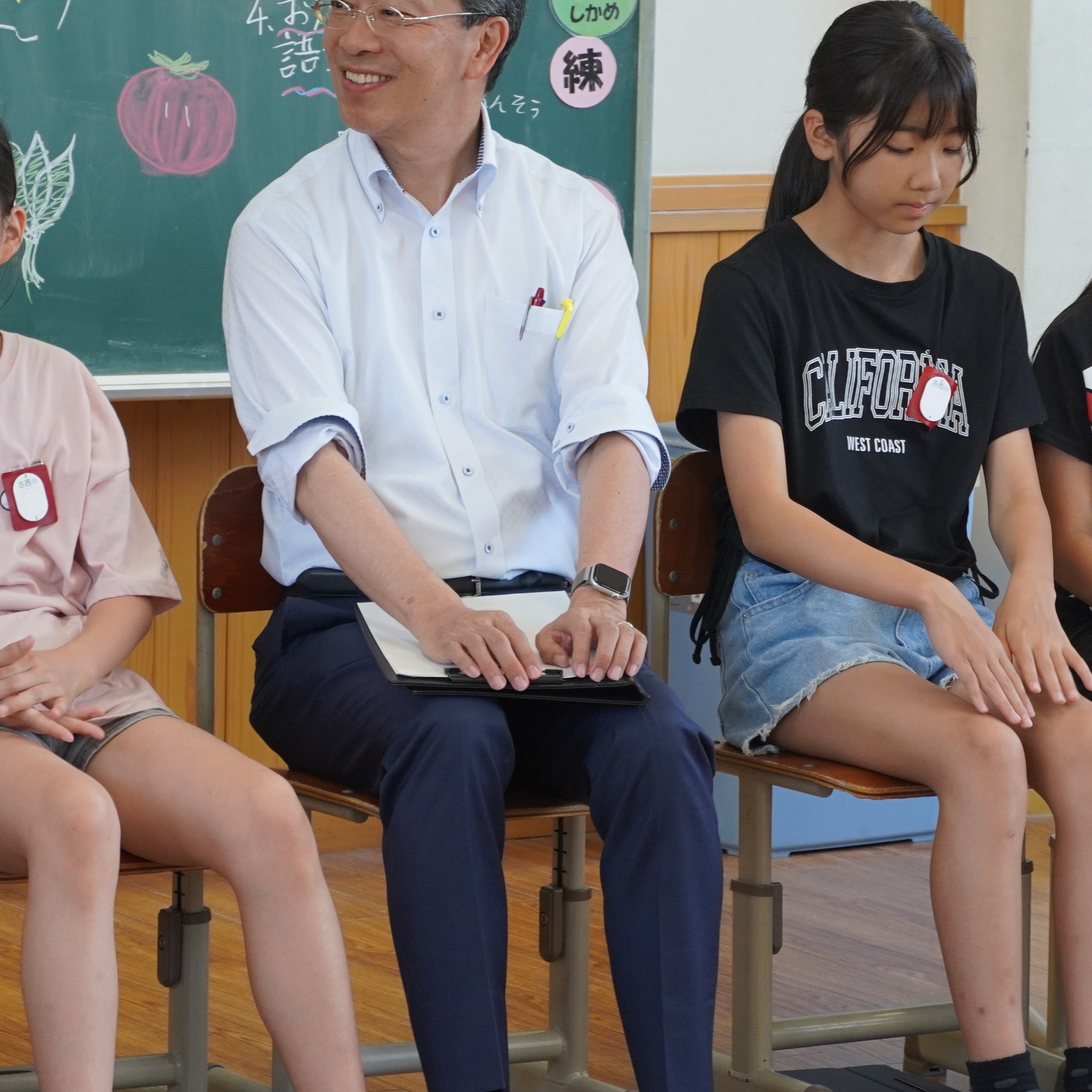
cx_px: 493
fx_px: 6275
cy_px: 420
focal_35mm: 176
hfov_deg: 9.9
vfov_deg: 9.9
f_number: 5.6
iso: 1000
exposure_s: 1/160
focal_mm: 71
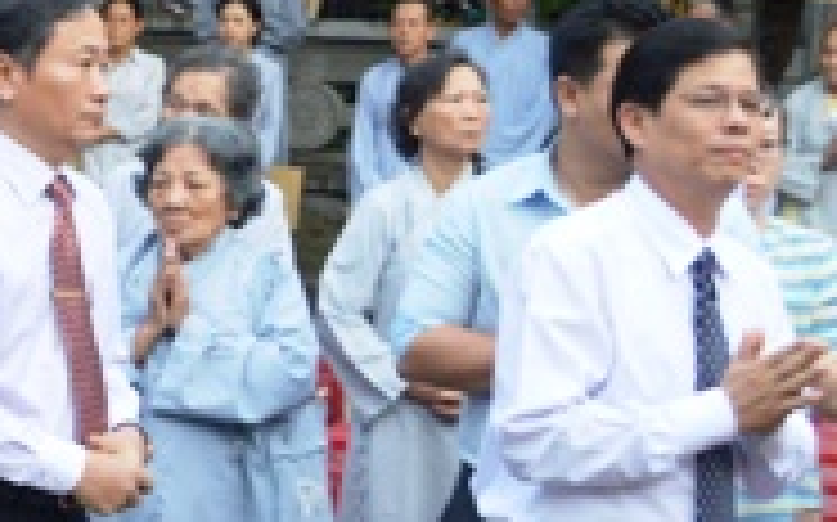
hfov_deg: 15.4
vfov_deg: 10.3
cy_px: 454
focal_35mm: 126
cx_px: -405
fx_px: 2872
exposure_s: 1/125
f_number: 5.6
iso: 400
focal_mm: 24
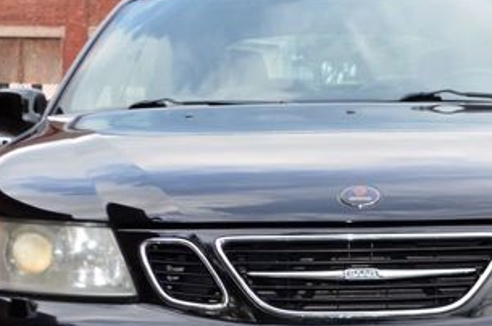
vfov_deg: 12.3
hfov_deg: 18.5
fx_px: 1501
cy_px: 284
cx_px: 353
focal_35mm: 110
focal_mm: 35
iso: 110
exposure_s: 1/200
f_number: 5
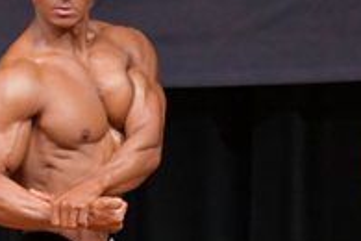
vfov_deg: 1.3
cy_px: 269
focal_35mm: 1072
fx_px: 10749
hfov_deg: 1.9
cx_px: -325
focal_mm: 180
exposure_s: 1/400
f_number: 5.6
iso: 5000
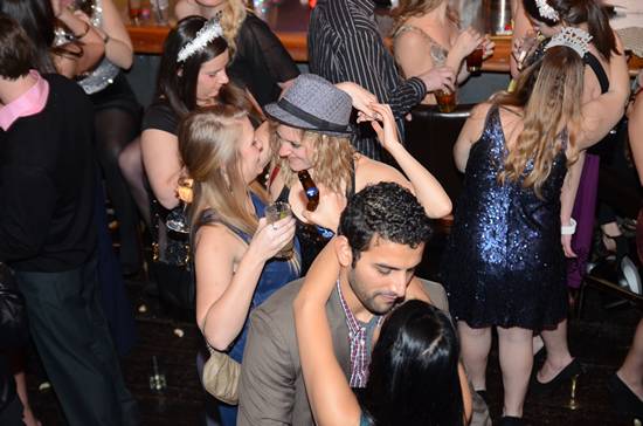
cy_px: 213
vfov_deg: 19.6
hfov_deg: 29.3
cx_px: 322
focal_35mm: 69
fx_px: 1230
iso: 1250
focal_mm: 46
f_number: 2.8
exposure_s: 1/30
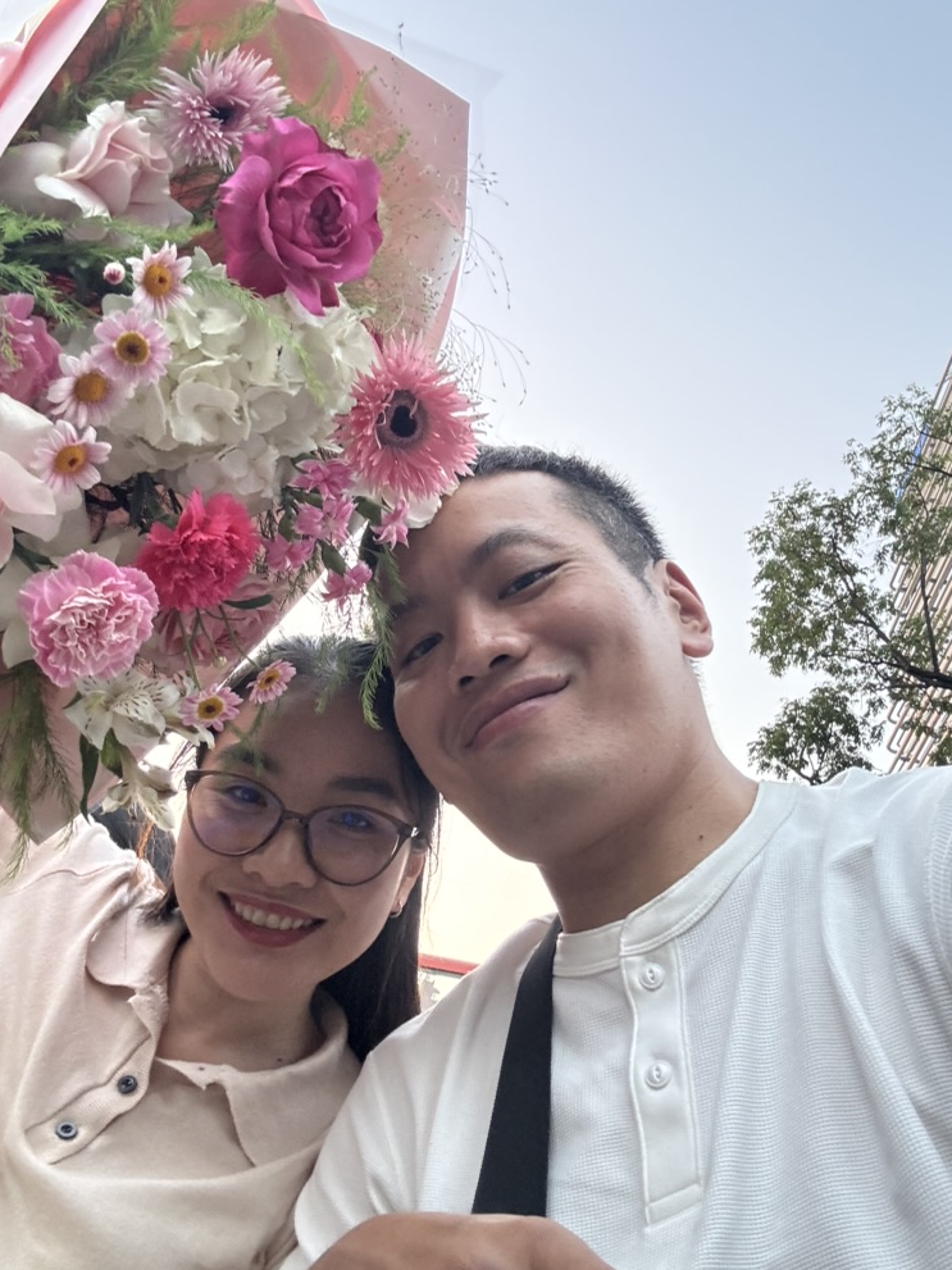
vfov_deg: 58.3
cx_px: 486
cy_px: 615
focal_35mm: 31
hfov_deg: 45.4
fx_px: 1137
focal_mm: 2.69
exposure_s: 1/60
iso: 160
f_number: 1.9
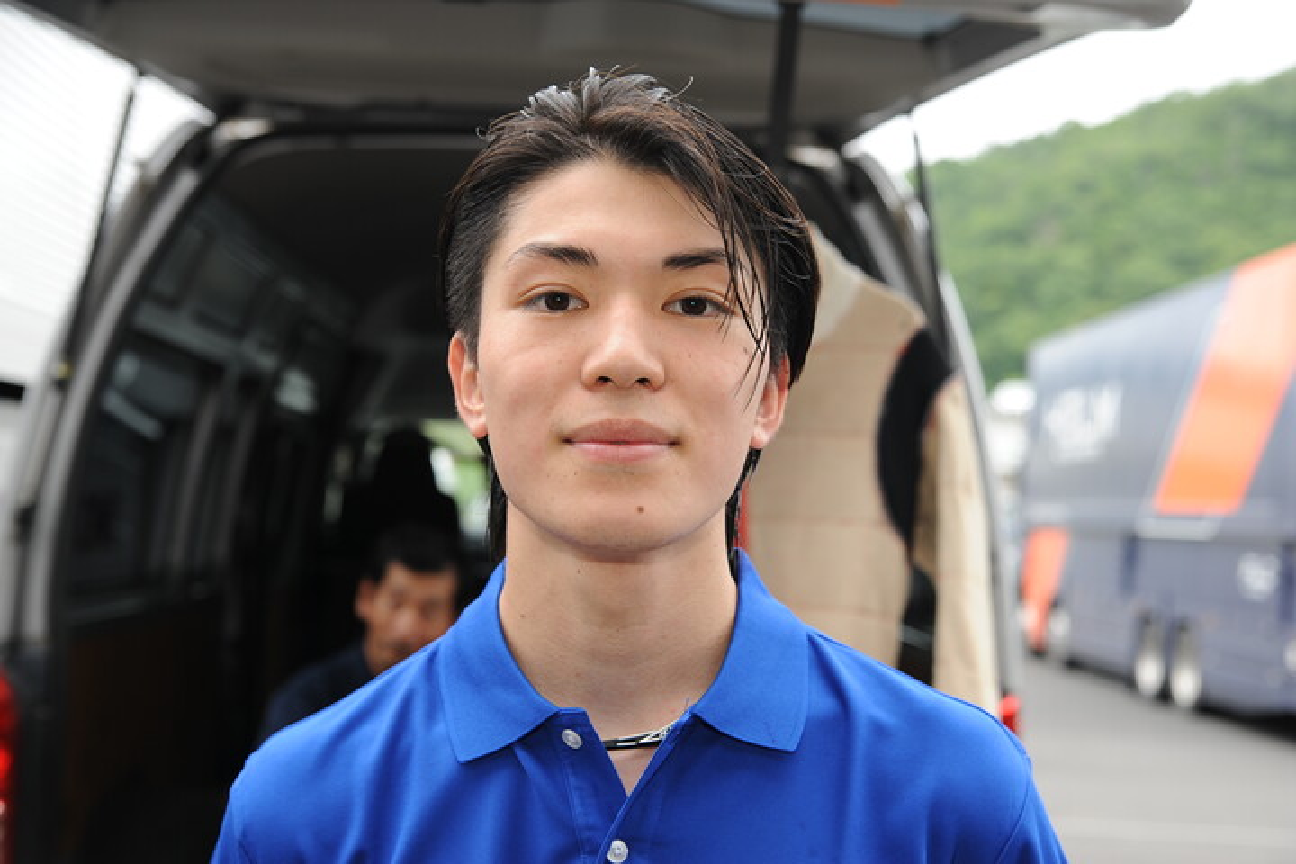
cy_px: 432
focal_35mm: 58
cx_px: 648
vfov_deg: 23.4
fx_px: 2088
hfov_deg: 34.5
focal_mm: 58
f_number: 5.6
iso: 200
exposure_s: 1/125
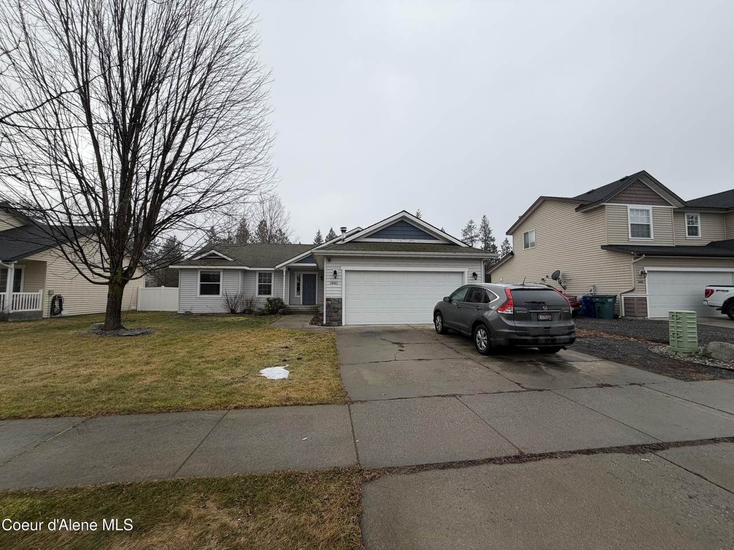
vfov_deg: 85.7
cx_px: 367
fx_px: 297
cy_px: 275
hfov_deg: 102.1
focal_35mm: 14
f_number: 2.2
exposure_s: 1/717
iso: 40
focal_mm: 2.22
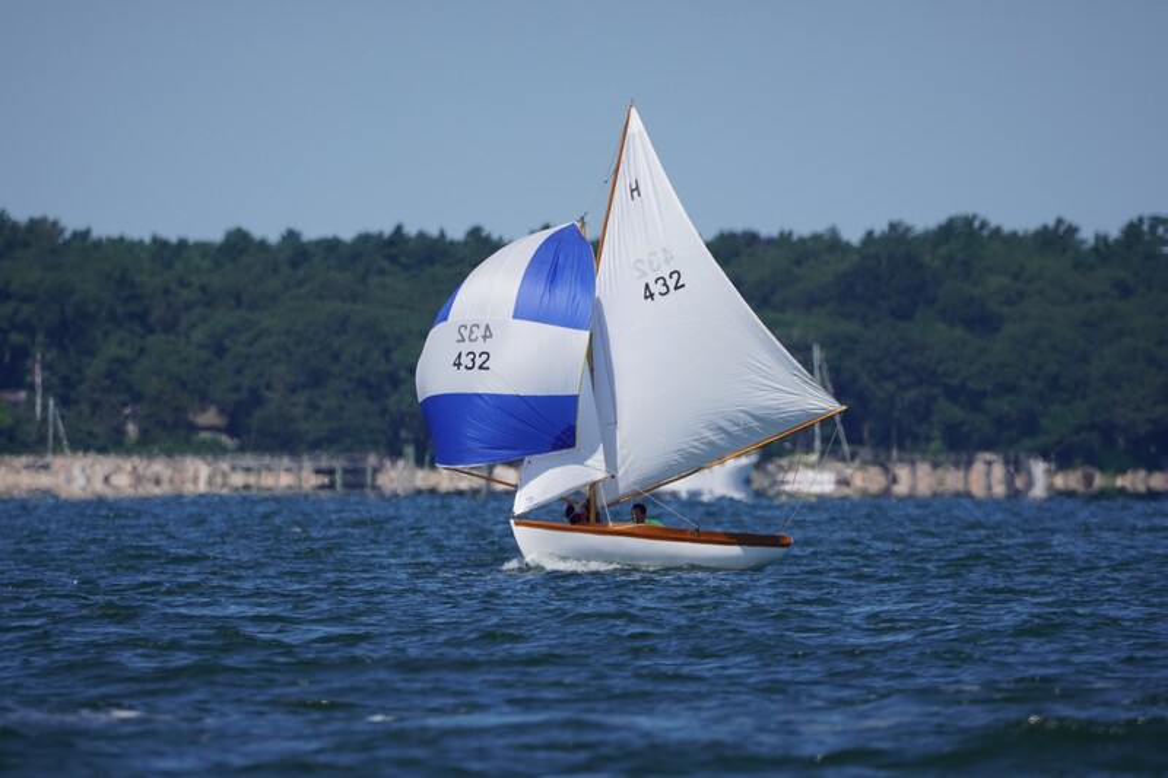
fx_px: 29192
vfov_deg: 1.5
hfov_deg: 2.3
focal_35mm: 900
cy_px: 389
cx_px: 584
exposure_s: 1/1250
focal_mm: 600
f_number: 6.3
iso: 160
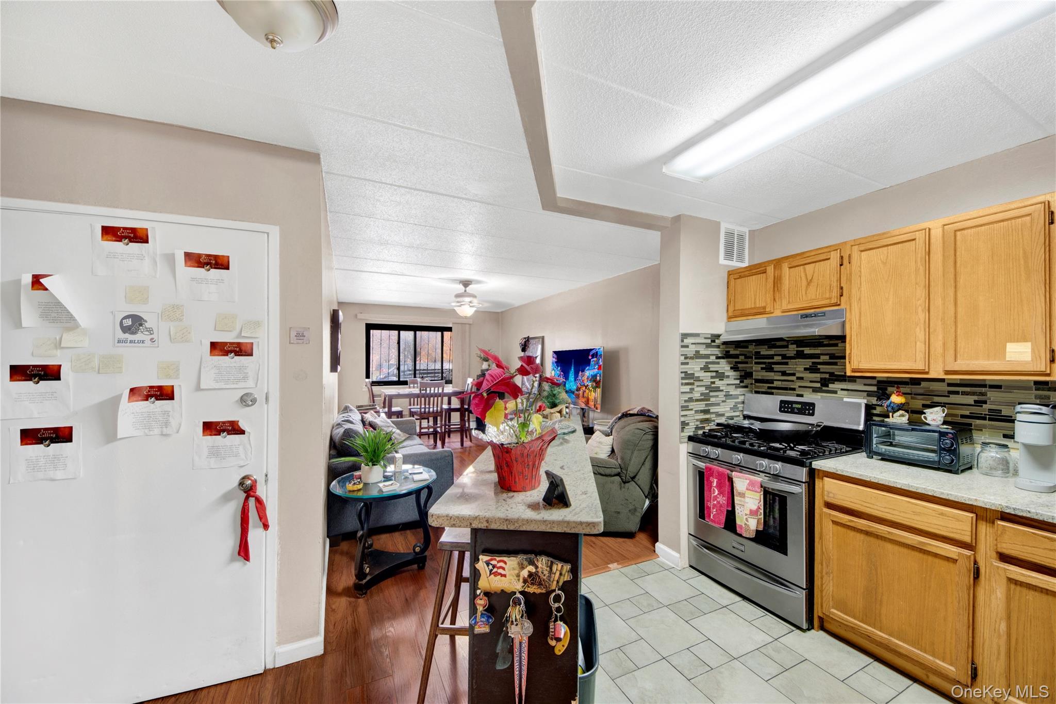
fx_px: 352
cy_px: 352
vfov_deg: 90.0
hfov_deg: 112.6
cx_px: 528
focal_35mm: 12
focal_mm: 8
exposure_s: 2.5
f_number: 8
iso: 100
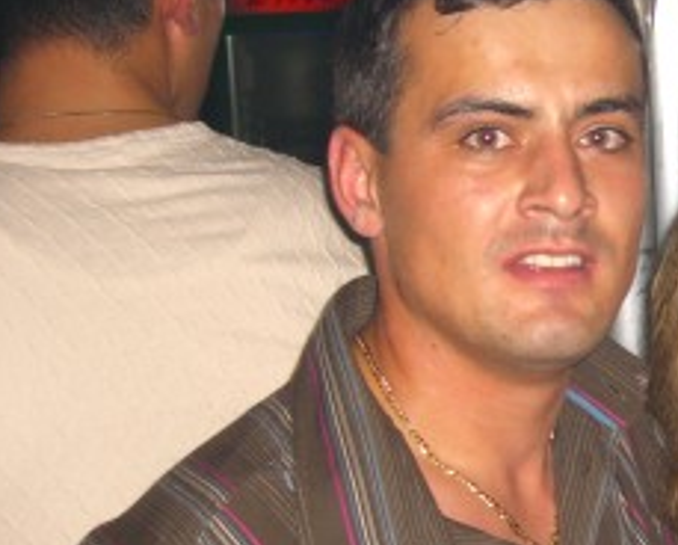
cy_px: 418
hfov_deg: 19.1
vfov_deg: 15.8
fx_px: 1950
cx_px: 708
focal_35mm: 97
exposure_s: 1/60
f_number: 2.8
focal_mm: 7.9
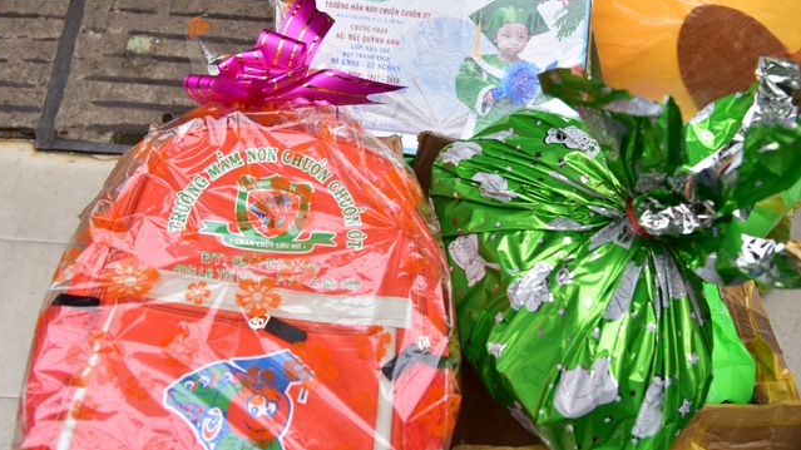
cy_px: 179
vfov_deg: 36.5
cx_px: 395
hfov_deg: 61.0
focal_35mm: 32
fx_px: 679
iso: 320
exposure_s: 1/100
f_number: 5.6
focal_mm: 30
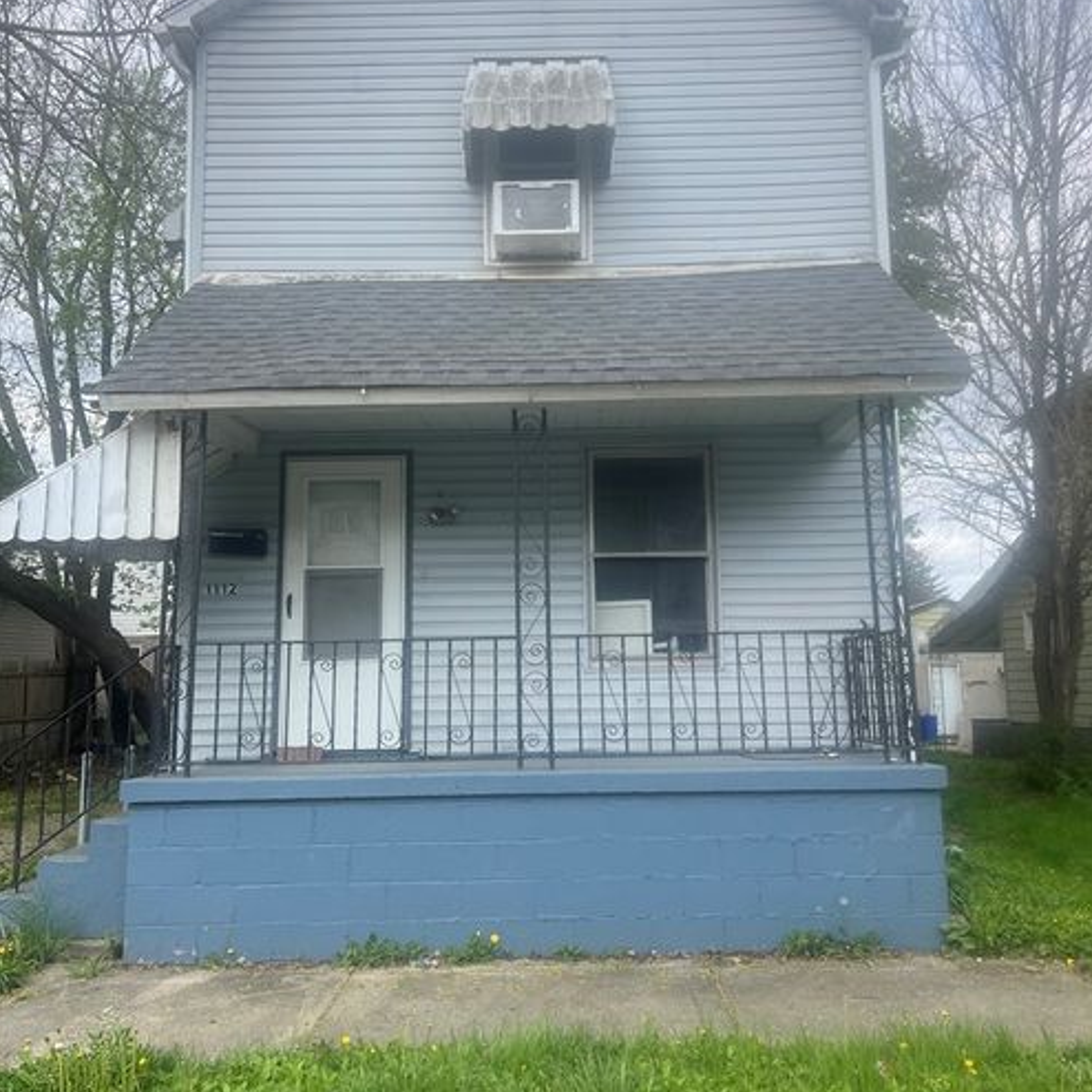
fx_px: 1106
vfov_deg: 52.5
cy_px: 525
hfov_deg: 52.5
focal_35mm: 31
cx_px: 548
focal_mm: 5.7
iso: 50
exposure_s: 1/1468
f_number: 1.5
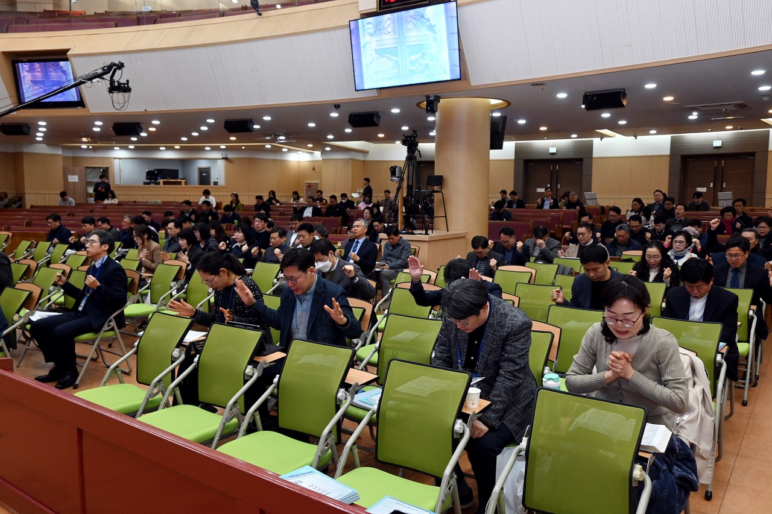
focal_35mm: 29
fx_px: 627
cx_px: 386
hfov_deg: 63.2
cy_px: 257
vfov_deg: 44.6
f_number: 5.6
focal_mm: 19.5
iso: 1000
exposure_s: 1/60
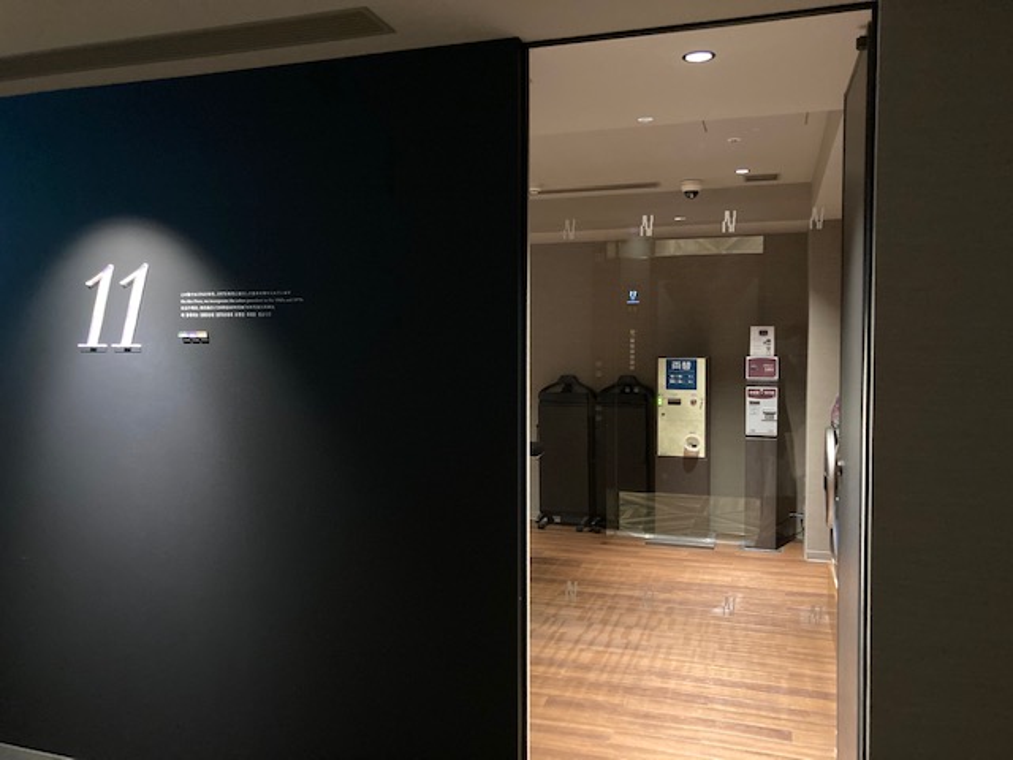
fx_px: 819
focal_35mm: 28
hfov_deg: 63.4
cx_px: 506
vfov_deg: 49.7
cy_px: 380
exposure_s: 1/17
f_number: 1.8
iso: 640
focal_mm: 3.99
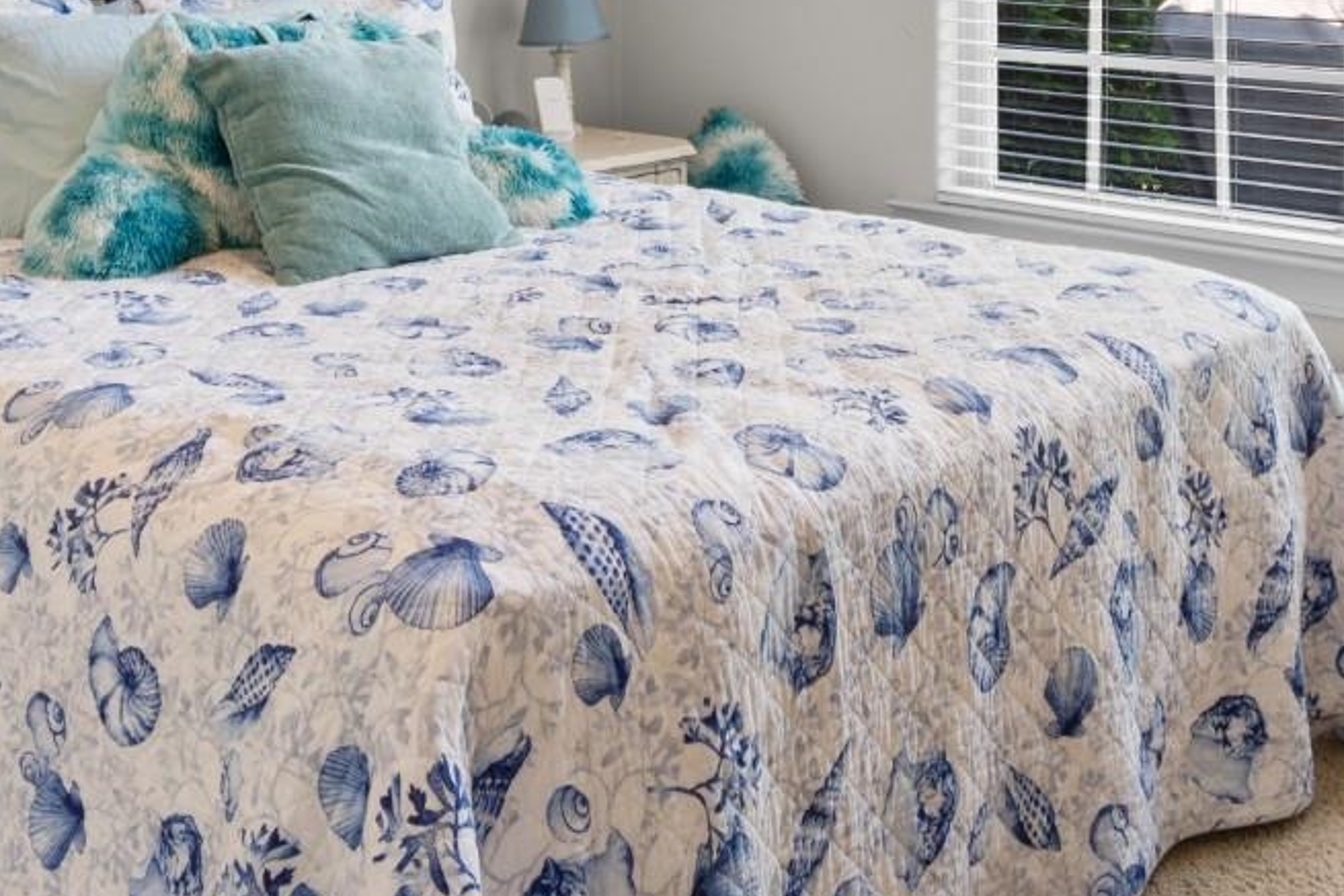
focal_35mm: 47
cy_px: -133
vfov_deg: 26.1
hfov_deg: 41.7
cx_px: 544
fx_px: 1755
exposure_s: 1/1.25
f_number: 5
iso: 100
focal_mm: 13
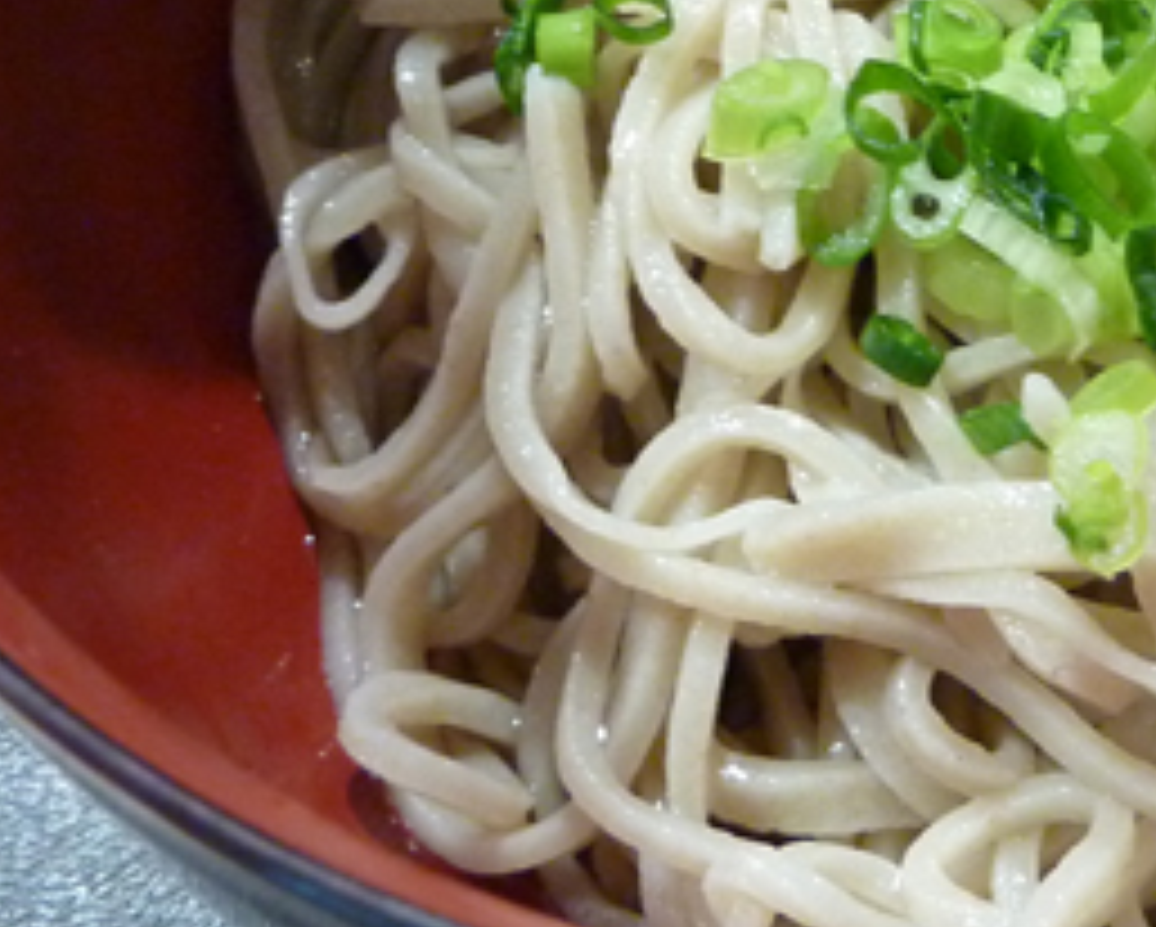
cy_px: 99
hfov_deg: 26.9
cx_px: 1053
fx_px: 2328
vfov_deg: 22.0
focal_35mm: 68
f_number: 3.3
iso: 400
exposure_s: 1/15
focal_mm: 4.1
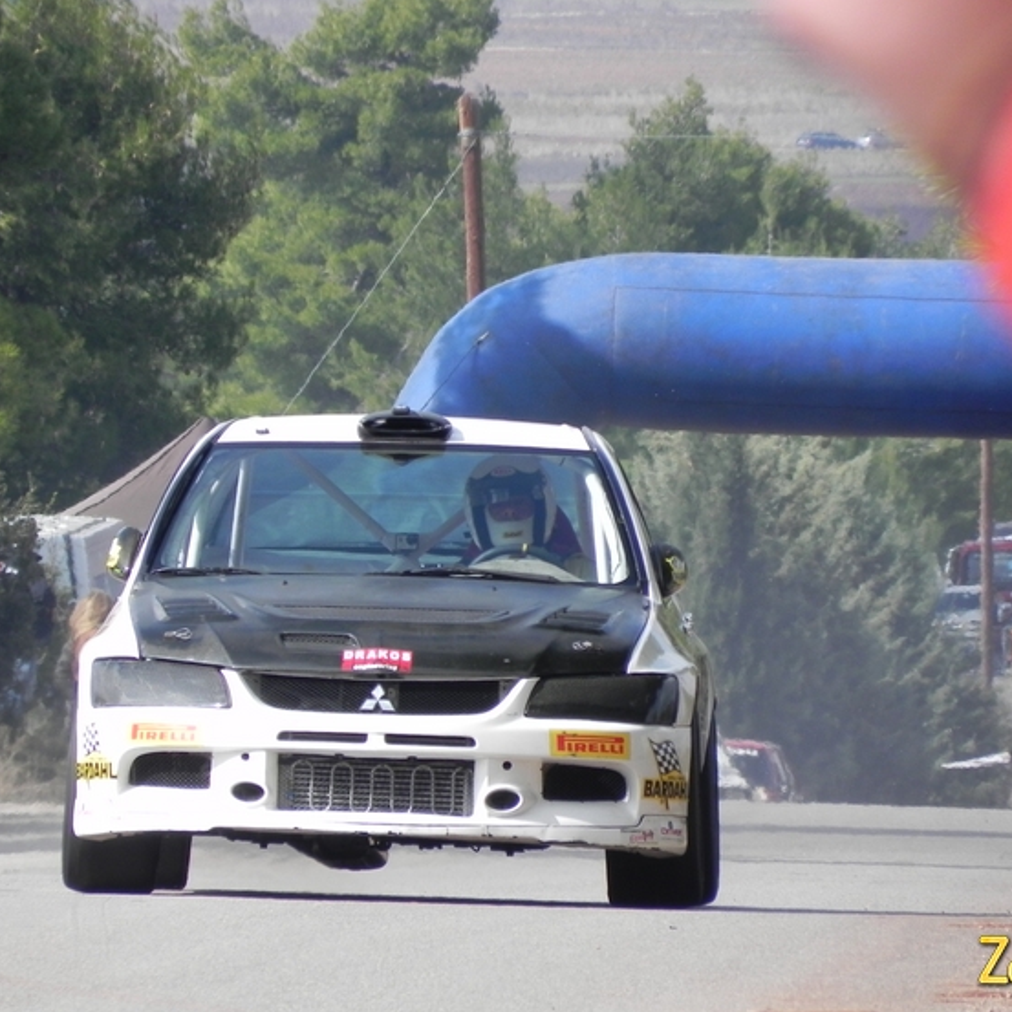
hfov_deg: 2.2
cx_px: 483
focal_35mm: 802
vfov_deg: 2.2
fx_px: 26527
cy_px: 506
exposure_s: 1/376
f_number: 6.3
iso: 160
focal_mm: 120
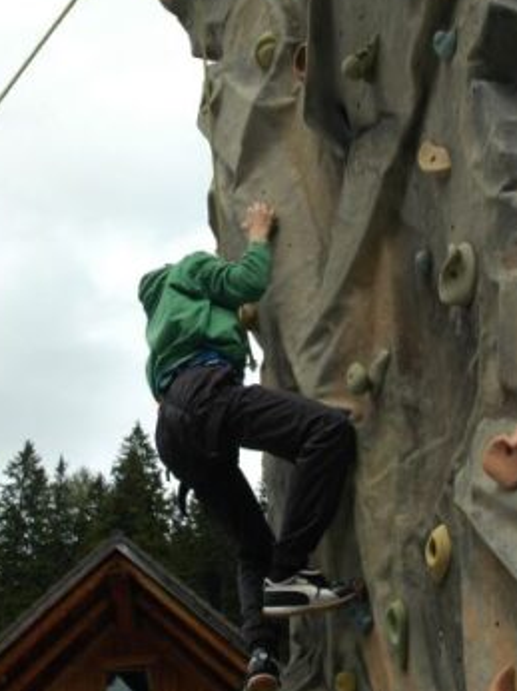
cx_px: 258
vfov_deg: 28.5
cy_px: 290
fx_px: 1356
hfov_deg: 21.6
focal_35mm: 68
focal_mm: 34
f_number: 10
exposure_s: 1/250
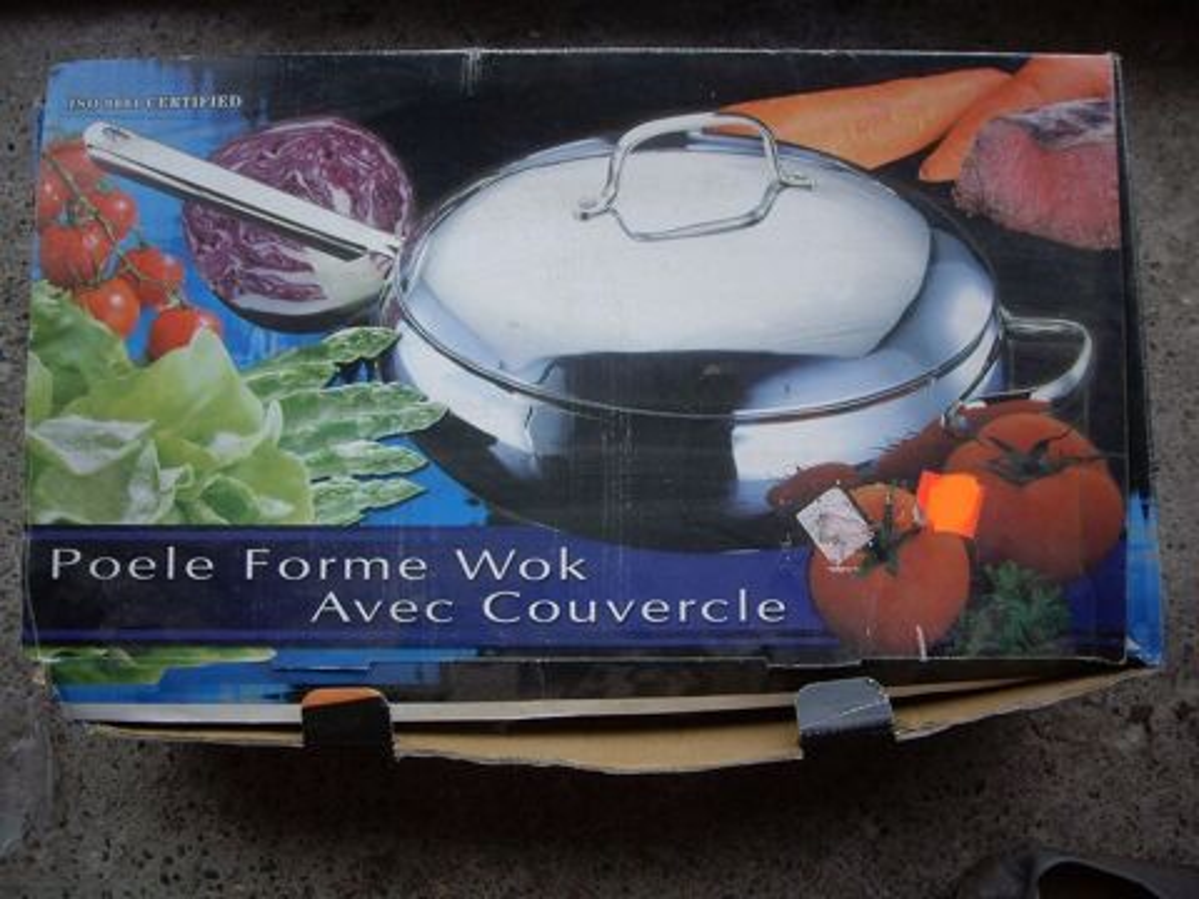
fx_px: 1316
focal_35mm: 38
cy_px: 450
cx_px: 600
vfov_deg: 37.7
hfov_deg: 49.0
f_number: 4.3
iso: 64
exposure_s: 1/80
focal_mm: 6.2
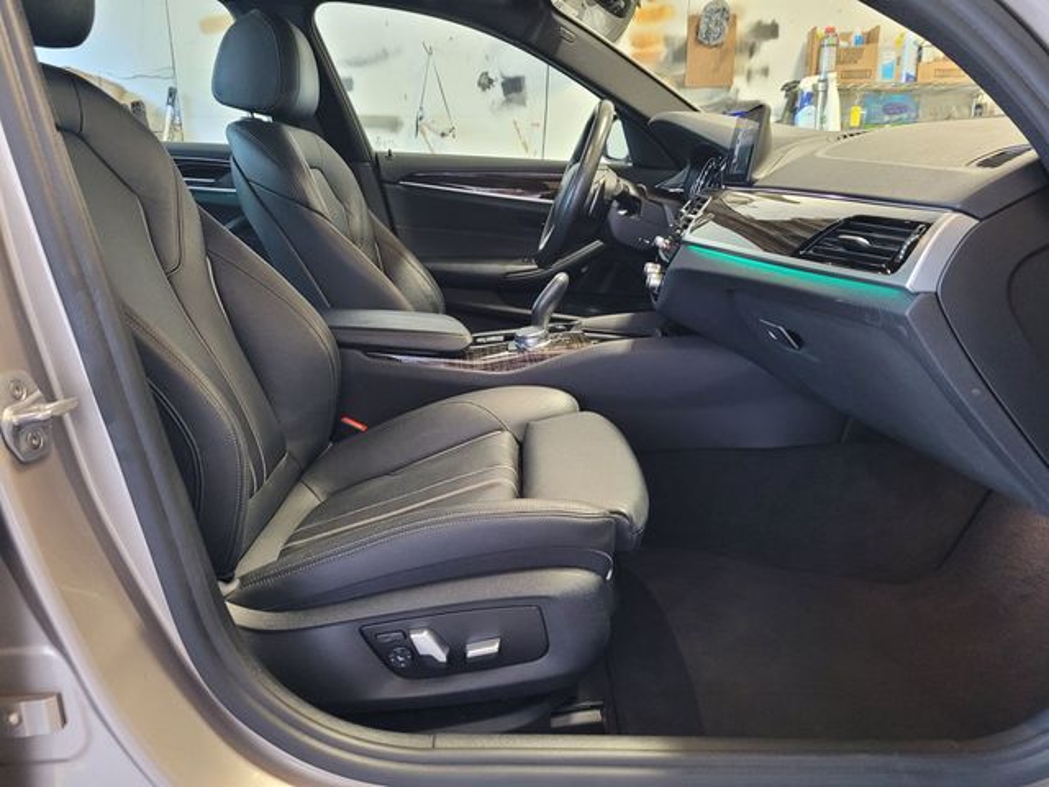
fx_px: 788
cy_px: 394
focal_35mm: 26
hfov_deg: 67.3
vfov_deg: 53.1
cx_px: 524
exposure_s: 1/40
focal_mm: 5.4
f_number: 1.8
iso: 500
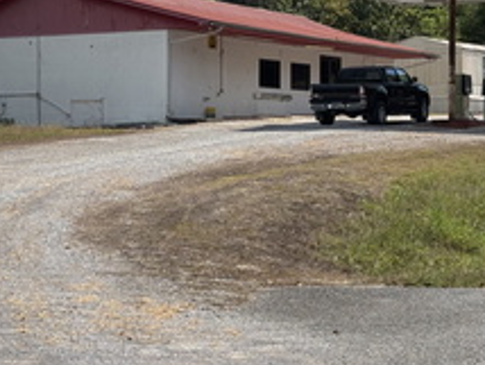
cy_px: 131
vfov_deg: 15.3
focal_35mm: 97
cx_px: 215
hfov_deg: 20.2
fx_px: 1361
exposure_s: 1/2571
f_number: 1.6
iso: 32
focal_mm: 5.96
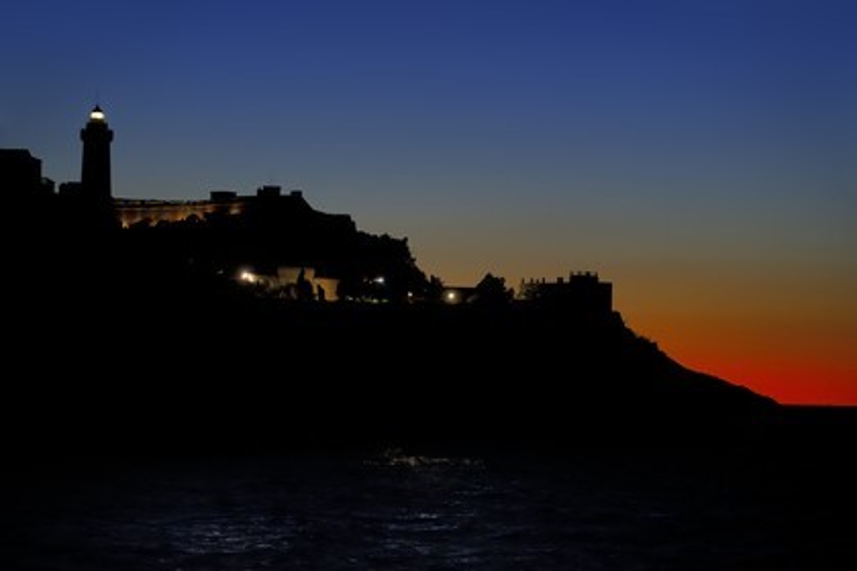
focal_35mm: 112
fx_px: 2666
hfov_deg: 18.3
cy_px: 286
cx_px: 428
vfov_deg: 12.2
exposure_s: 1/50
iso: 800
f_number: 2.8
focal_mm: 112
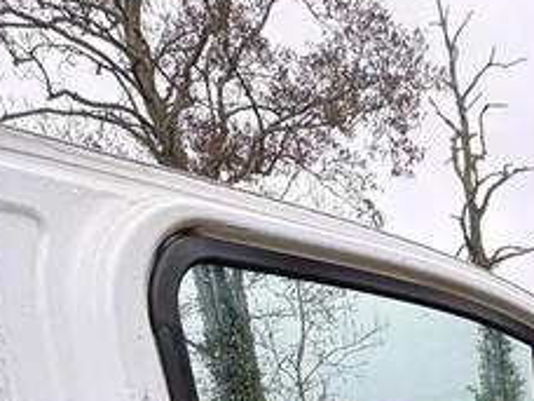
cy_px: 774
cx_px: 490
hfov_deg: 33.0
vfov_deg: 18.6
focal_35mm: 55
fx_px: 848
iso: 64
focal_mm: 2.22
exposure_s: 1/143
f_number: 2.2
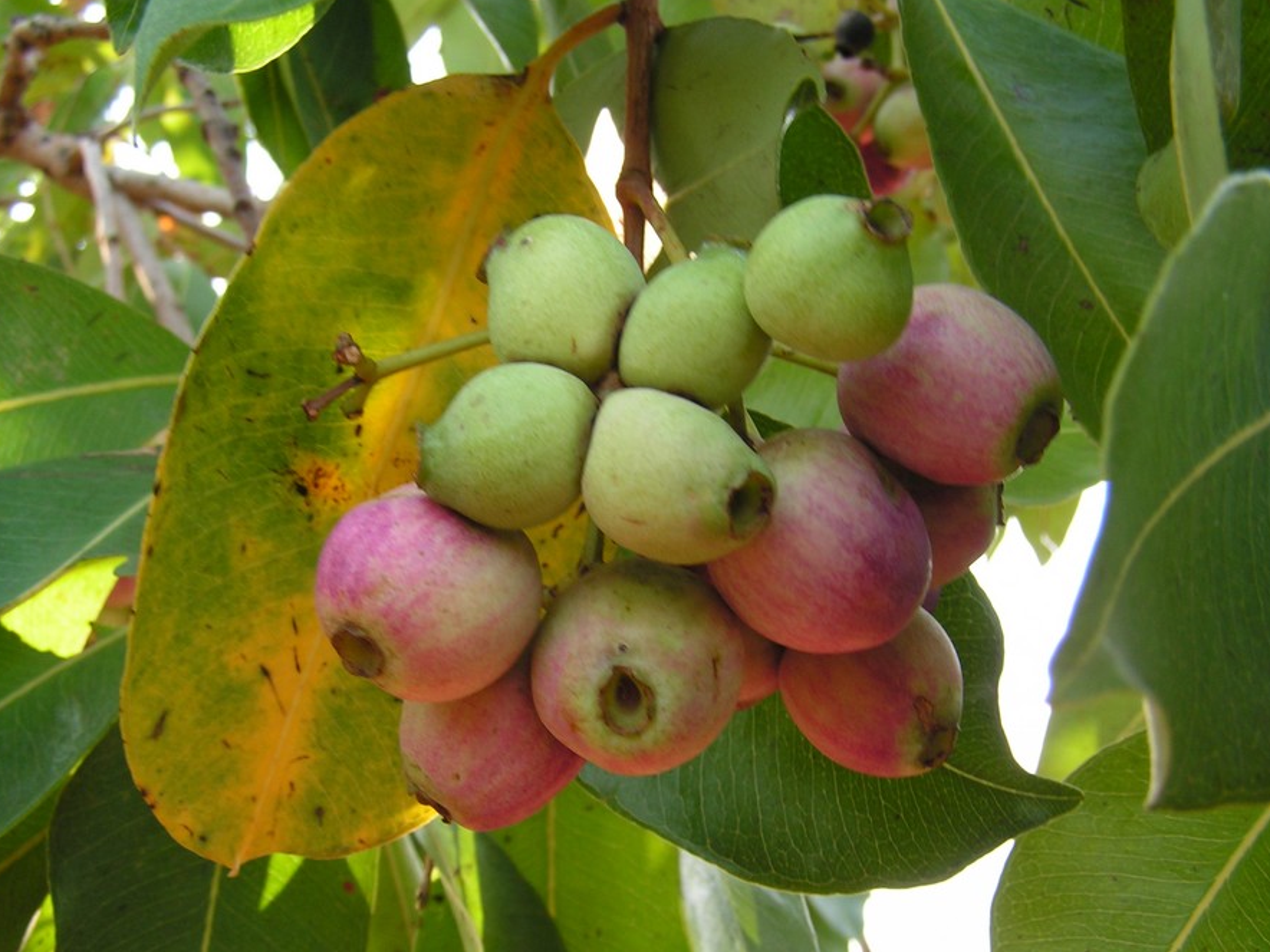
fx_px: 1578
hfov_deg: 43.8
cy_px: 457
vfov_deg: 33.6
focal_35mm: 43
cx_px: 654
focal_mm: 6.3
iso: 50
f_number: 4
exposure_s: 1/80
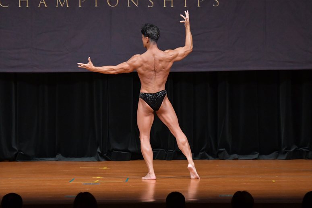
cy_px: 104
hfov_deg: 8.6
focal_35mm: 240
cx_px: 156
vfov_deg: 5.7
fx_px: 2079
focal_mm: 160
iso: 5000
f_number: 5.6
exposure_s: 1/400
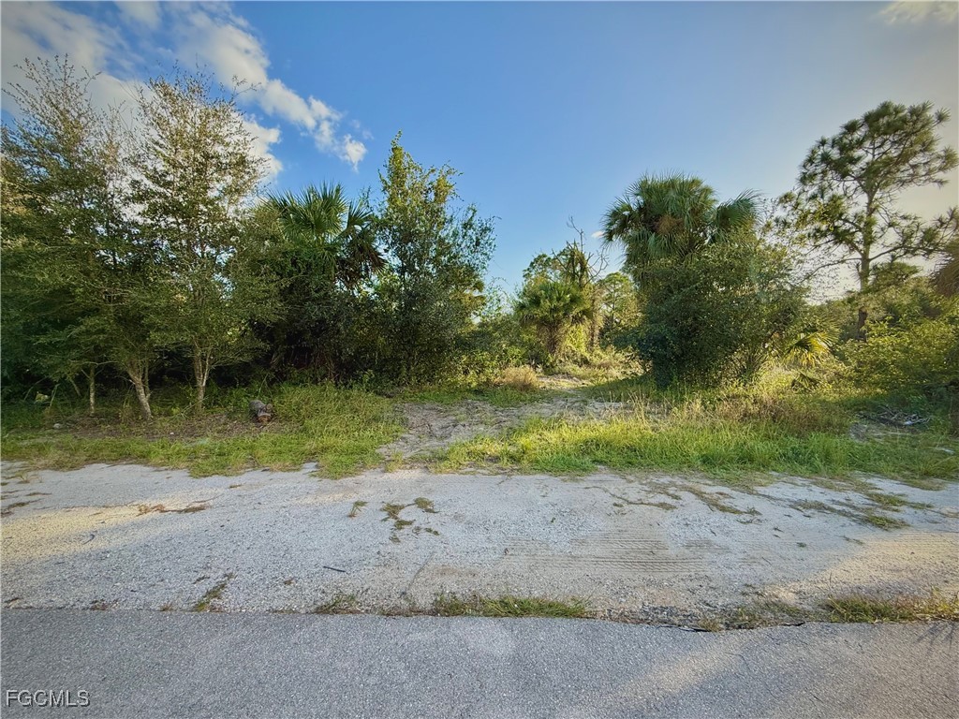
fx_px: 388
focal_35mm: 14
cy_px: 360
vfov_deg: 85.7
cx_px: 480
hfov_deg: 102.1
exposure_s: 1/545
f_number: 2.2
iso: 64
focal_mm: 2.22
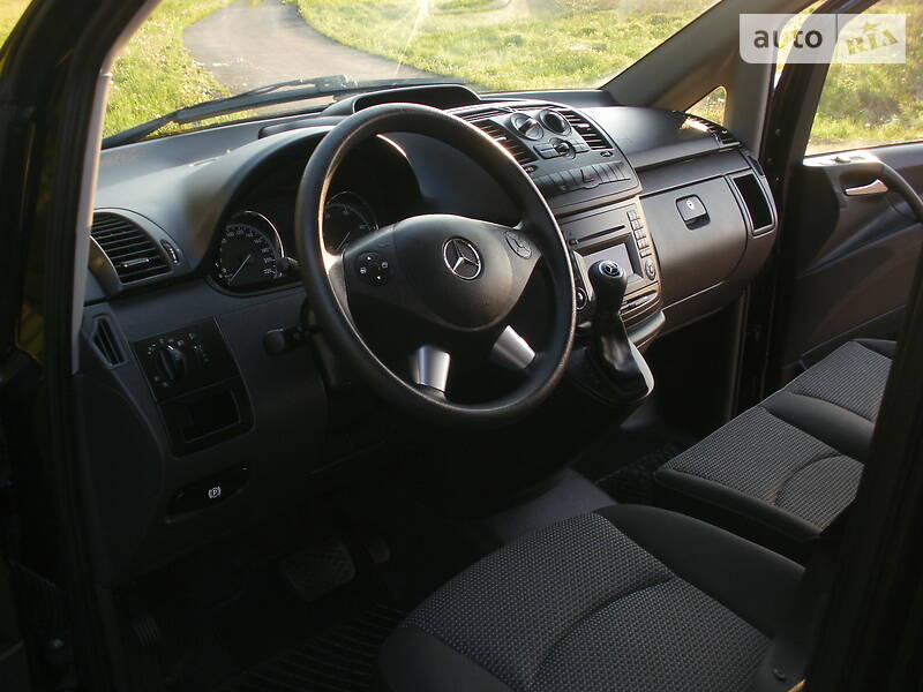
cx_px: 462
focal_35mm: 36
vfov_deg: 39.7
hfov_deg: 51.4
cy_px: 346
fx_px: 960
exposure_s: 1/60
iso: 100
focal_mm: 6.3
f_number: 3.5
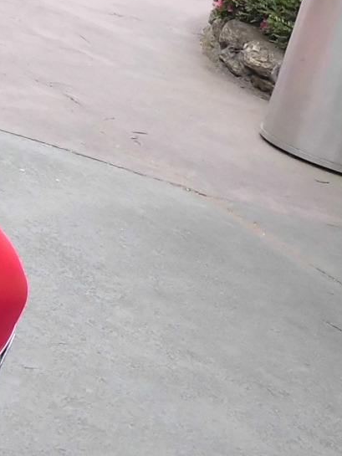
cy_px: 121
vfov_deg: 11.7
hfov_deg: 8.7
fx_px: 2225
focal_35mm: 169
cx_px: 340
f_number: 3.1
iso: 100
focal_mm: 6.4
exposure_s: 1/200
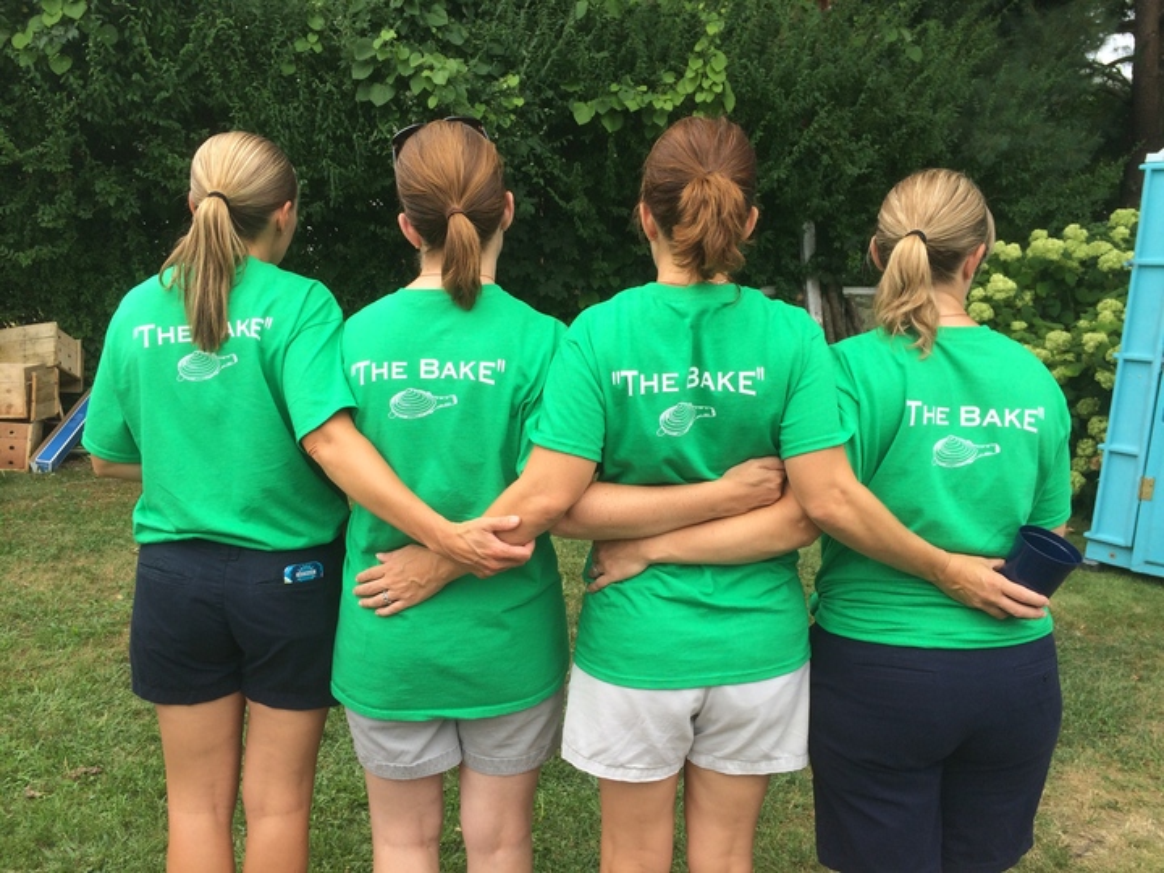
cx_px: 582
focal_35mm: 30
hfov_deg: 60.0
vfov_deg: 46.8
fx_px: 1009
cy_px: 436
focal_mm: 4.12
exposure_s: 1/612
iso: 32
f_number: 2.2
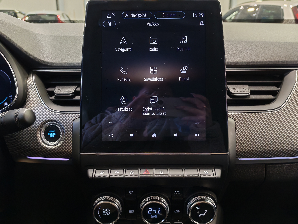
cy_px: 112
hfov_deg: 55.4
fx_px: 284
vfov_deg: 42.9
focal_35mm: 33
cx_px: 149
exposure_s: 1/50
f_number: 1.9
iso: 800
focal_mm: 6.12
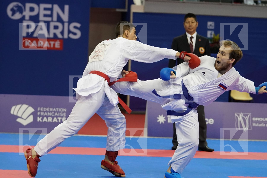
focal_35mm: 132
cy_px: 89
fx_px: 979
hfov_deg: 15.5
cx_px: 134
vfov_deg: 10.4
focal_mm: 88
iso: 4000
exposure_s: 1/1000
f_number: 2.8
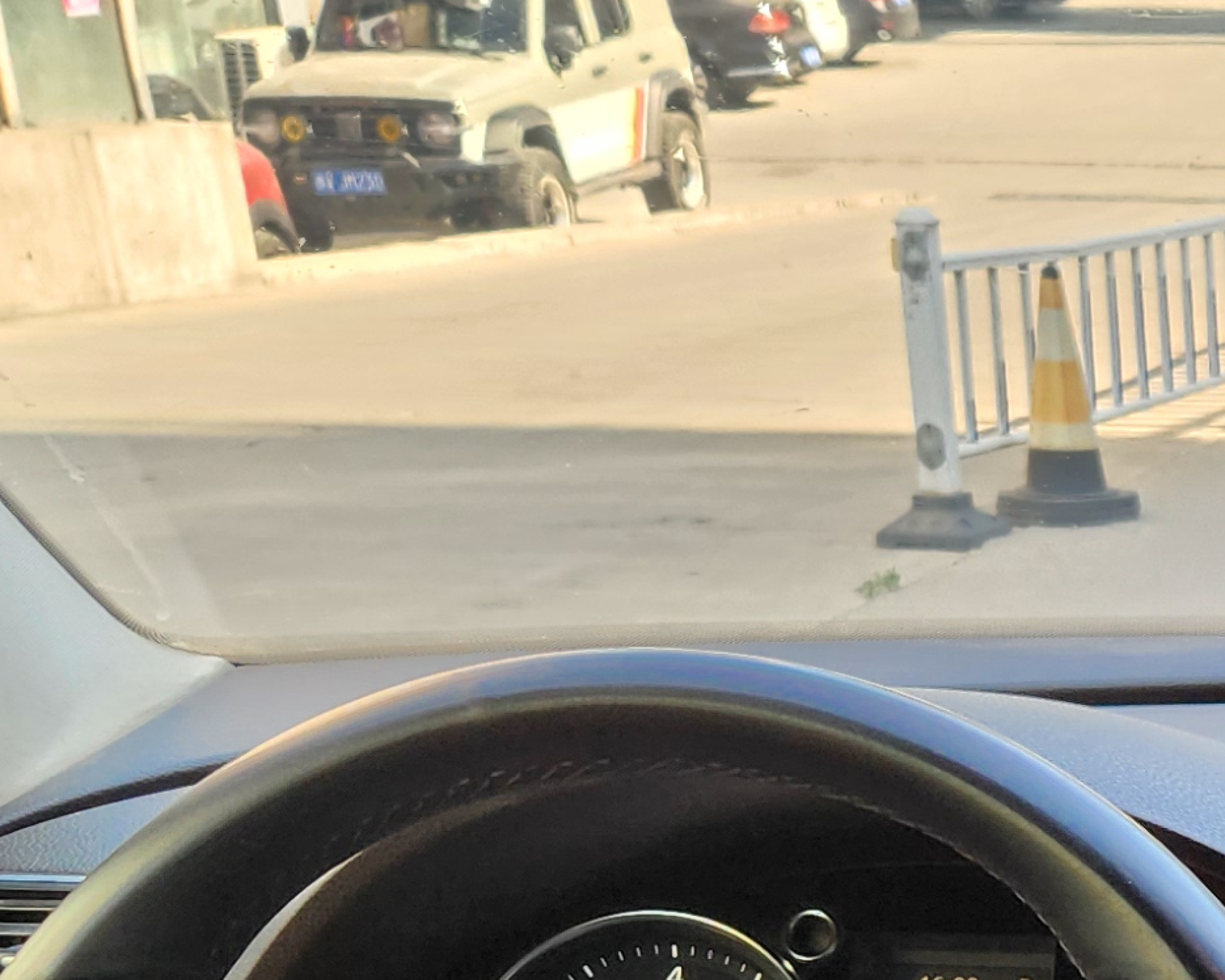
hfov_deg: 17.4
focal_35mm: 96
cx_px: 1990
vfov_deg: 14.7
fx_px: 3481
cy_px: 1547
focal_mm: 5.4
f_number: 1.8
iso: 64
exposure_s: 1/166
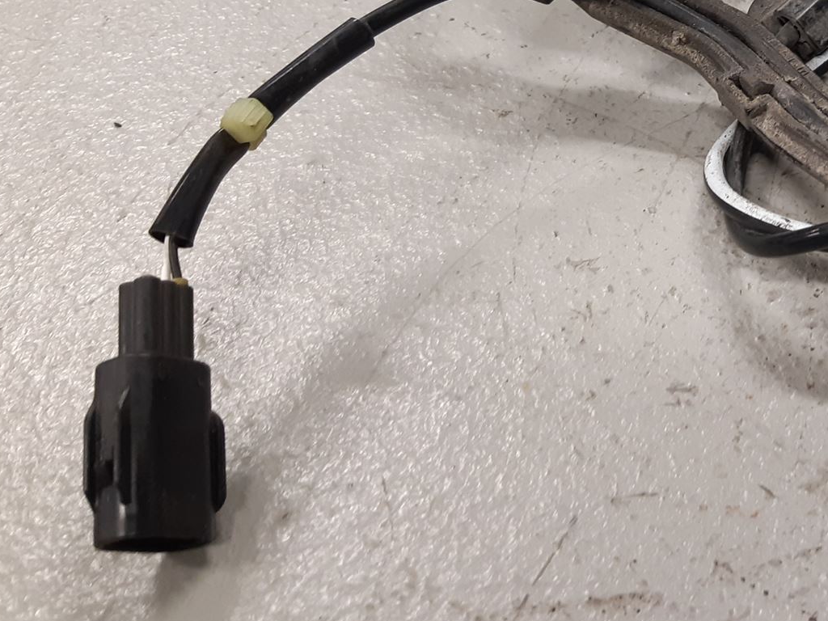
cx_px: 805
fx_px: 1244
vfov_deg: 27.8
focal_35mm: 52
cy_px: 180
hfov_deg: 34.0
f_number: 1.7
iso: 100
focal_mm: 3.93
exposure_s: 1/50
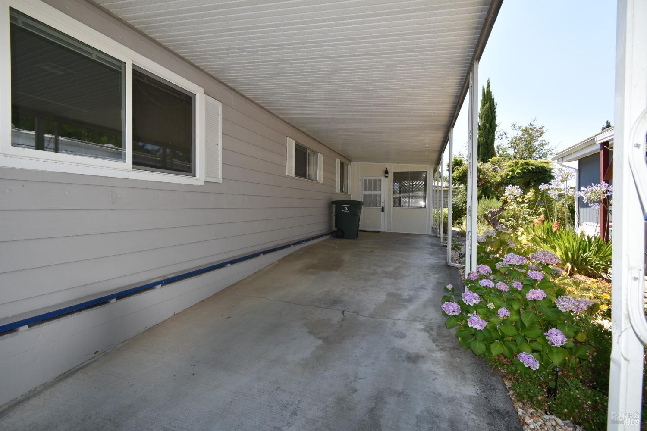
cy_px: 216
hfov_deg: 100.4
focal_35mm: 15
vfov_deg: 77.3
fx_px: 270
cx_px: 324
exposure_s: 1/160
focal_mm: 10
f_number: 6.3
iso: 100
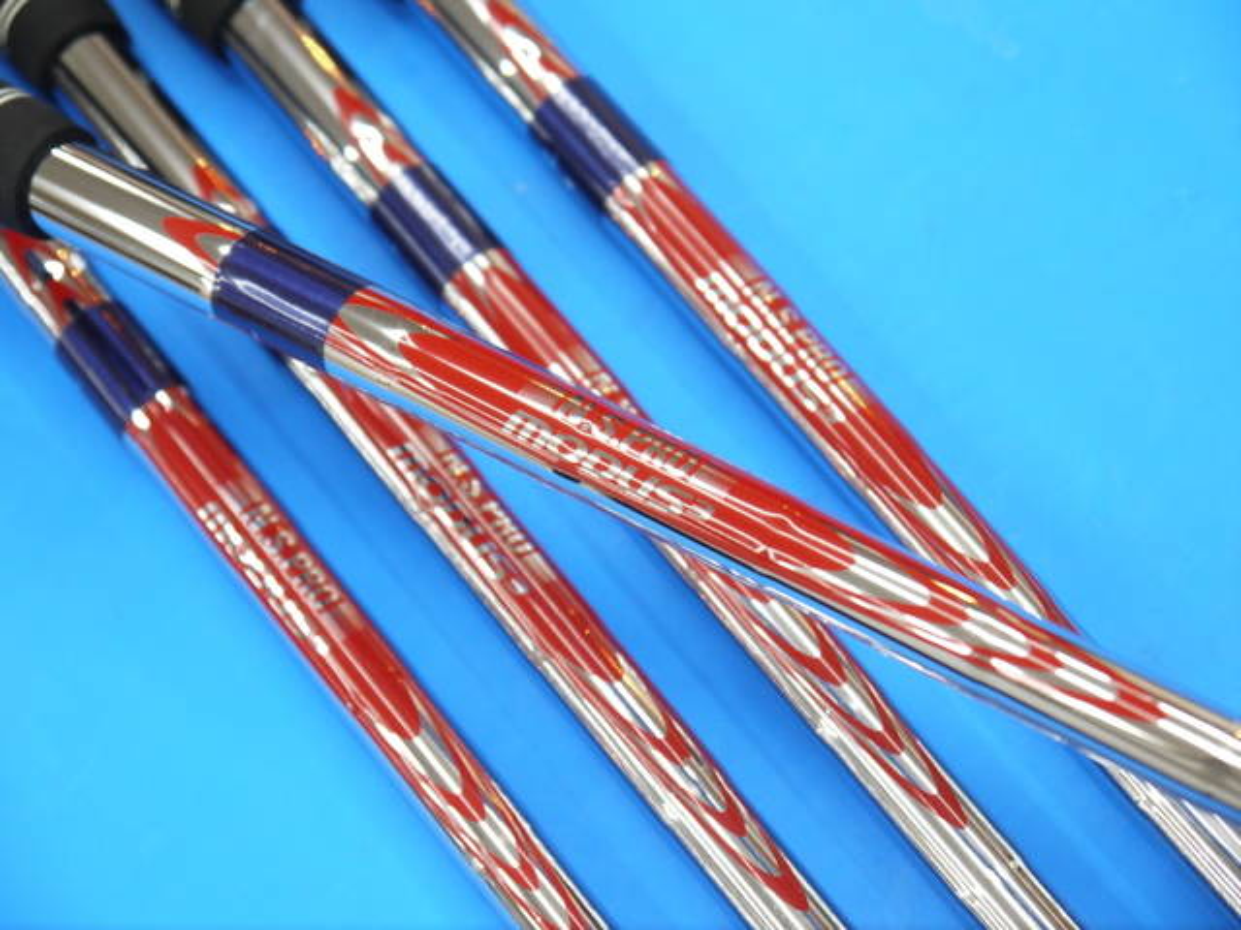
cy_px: 465
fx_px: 3011
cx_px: 620
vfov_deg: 17.6
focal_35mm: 84
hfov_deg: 23.3
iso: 640
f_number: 5.6
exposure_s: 1/80
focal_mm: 42
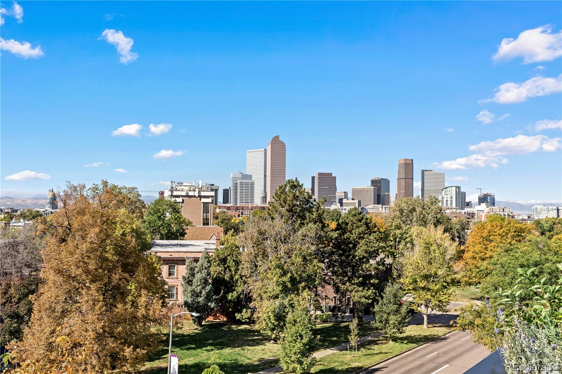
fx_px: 546
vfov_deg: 37.8
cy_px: 187
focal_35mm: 35
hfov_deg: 54.4
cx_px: 281
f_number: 14
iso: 400
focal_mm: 35
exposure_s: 1/500
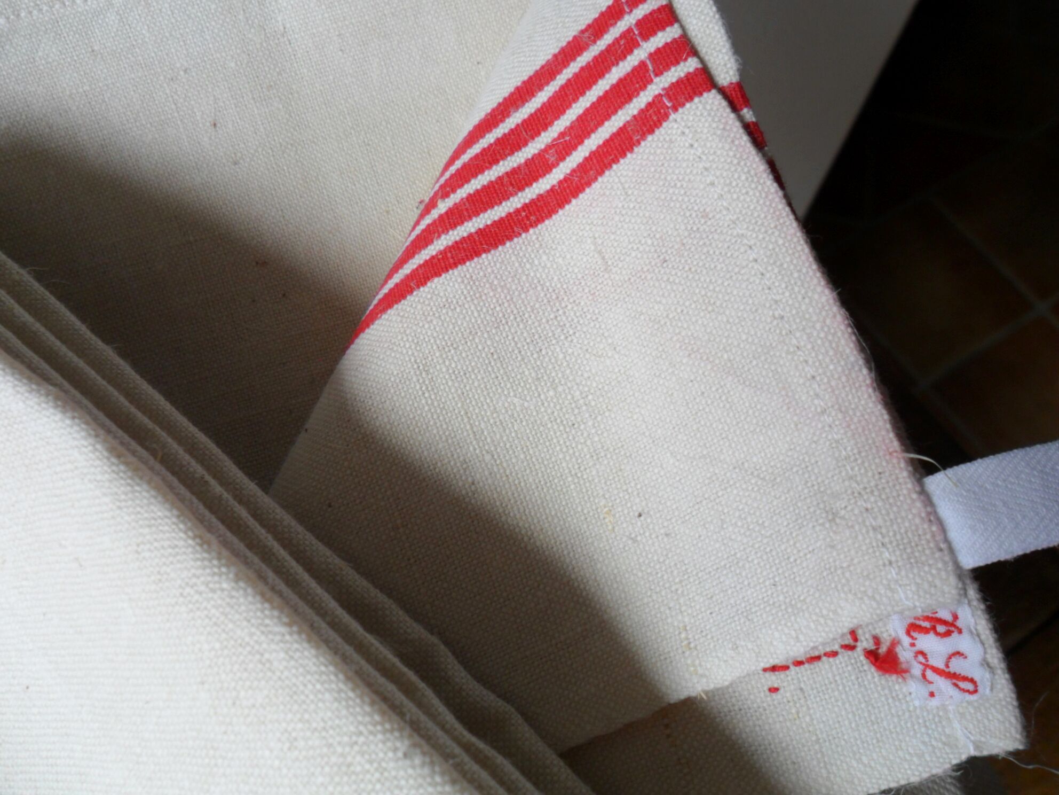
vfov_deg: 51.4
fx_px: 826
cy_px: 398
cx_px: 530
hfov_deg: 65.3
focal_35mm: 27
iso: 80
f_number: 3.5
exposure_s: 1/90
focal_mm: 4.9
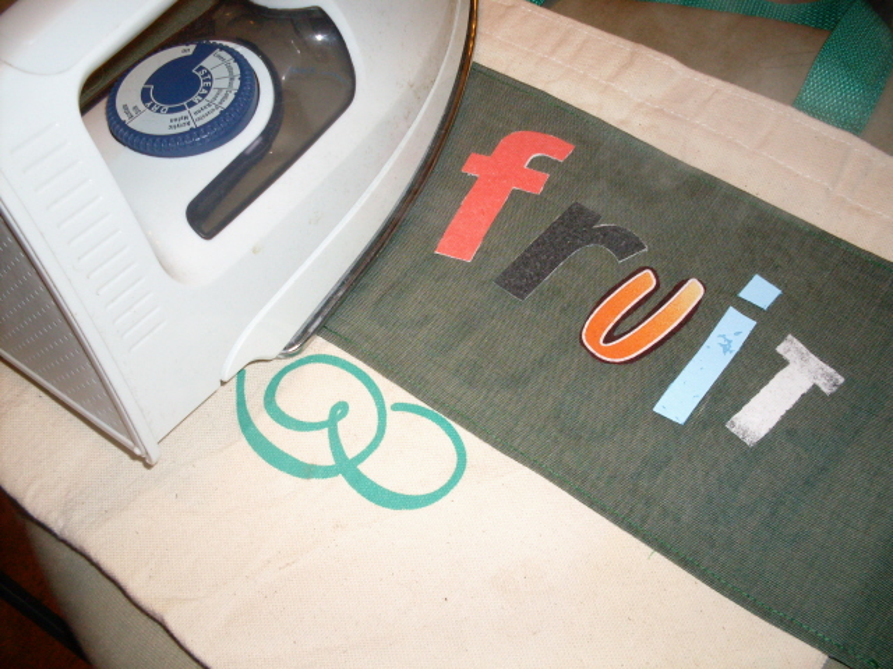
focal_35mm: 38
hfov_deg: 49.0
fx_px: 980
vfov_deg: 37.7
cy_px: 334
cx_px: 446
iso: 100
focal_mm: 6.3
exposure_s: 1/45
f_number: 2.8
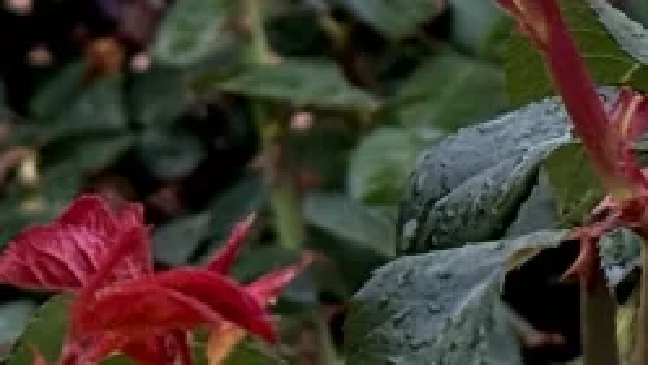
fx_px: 5206
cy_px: -647
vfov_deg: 3.9
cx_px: 1499
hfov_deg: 6.8
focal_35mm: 303
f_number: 1.78
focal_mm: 6.76
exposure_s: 1/130
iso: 80
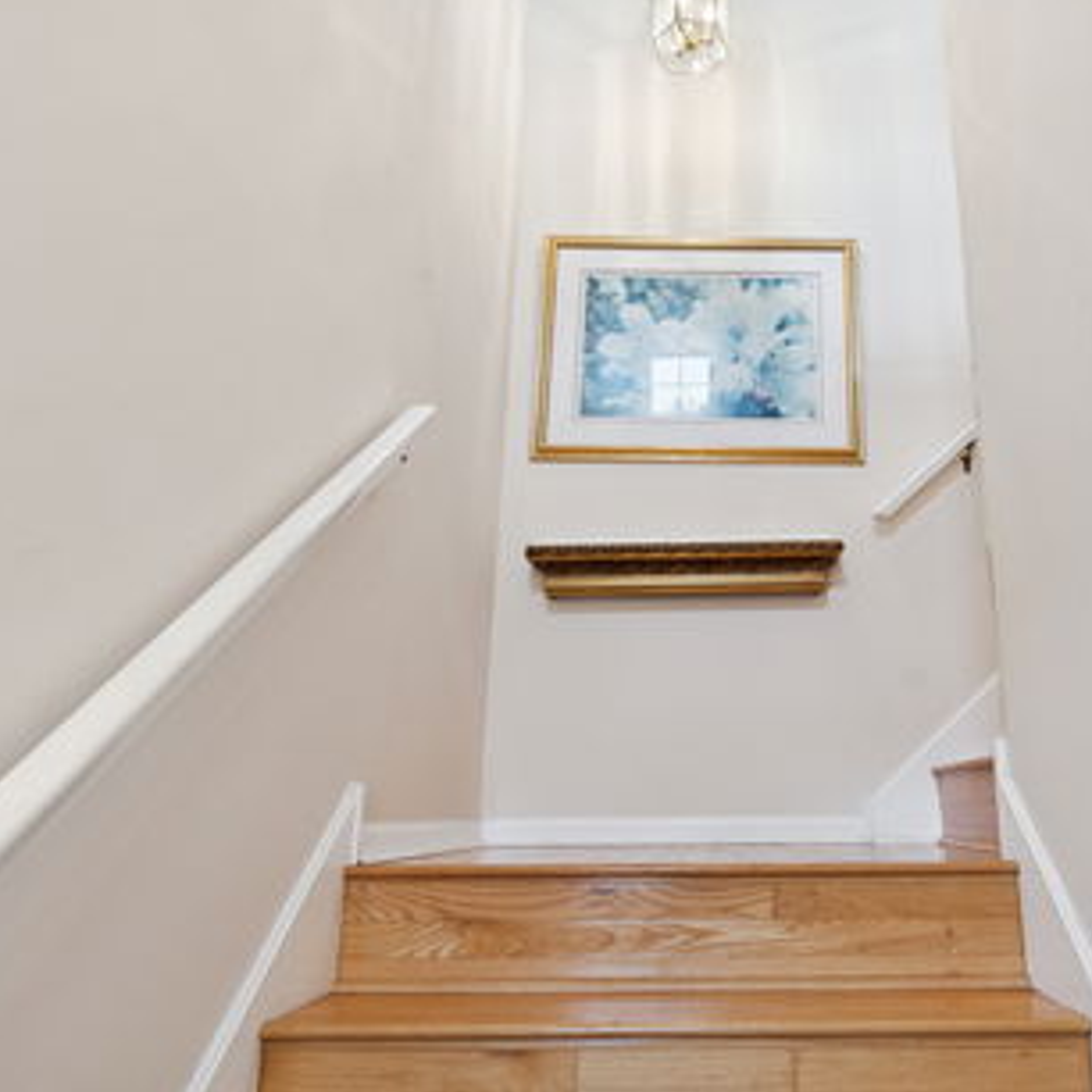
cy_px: 553
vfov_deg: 65.0
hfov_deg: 64.2
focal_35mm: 24
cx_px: 671
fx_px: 857
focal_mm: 12
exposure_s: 1/10
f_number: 8
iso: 250
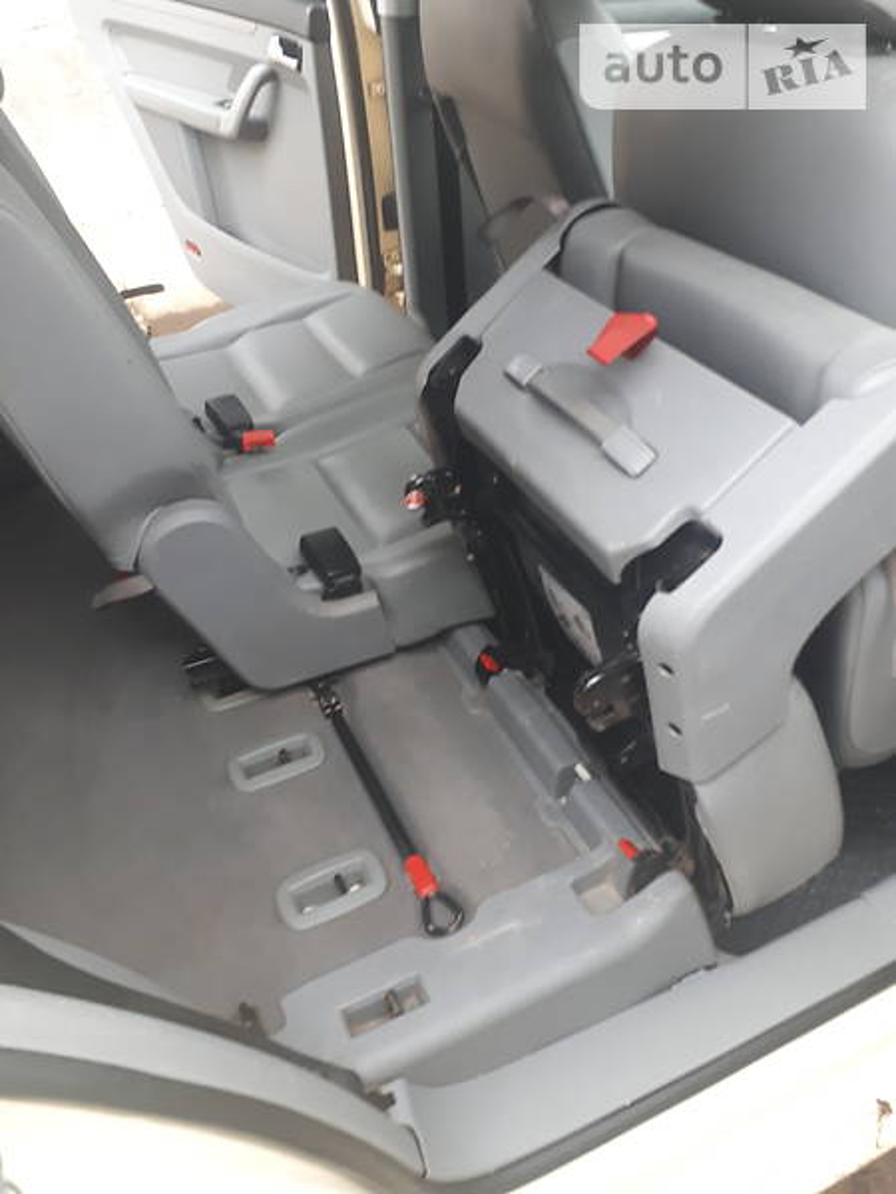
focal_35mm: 27
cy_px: 597
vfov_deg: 65.3
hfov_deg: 51.4
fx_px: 932
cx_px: 448
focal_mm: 3.6
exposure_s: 1/17
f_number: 1.9
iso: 160
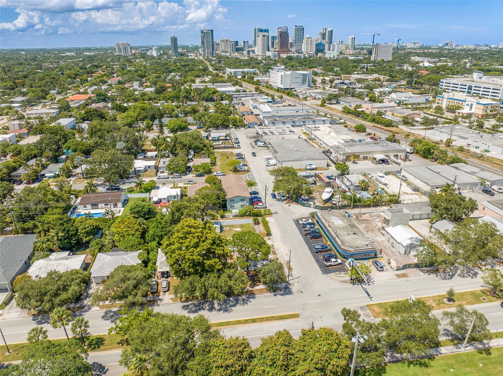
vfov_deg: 56.8
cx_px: 252
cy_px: 188
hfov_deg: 71.6
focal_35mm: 24
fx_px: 348
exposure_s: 1/640
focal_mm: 12.29
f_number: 2.8
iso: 110
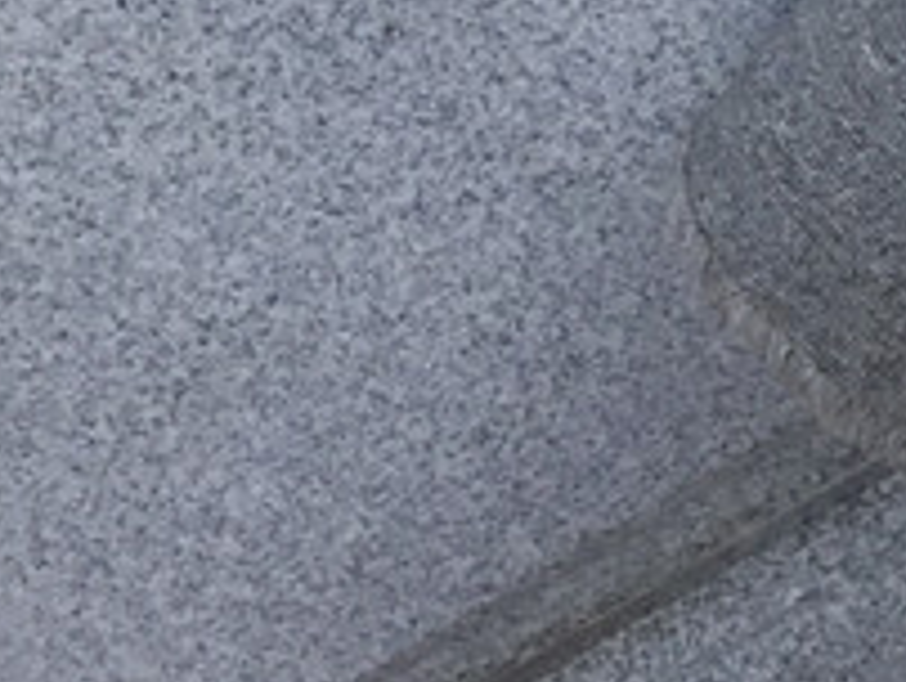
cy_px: -657
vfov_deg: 10.0
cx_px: 1695
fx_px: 3616
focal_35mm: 138
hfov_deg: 12.8
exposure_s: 1/369
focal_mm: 3.3
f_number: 2.4
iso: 25
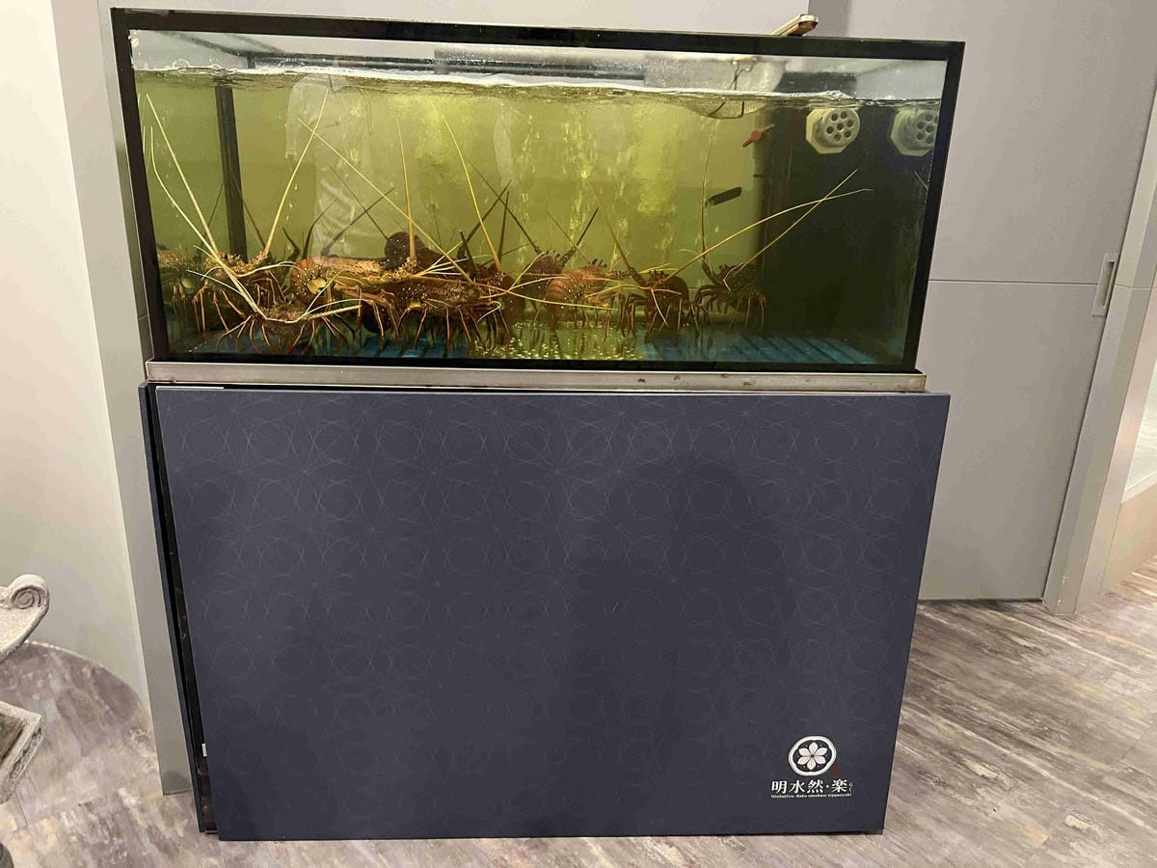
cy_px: 434
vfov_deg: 53.1
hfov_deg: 67.3
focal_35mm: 26
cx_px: 578
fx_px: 869
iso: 640
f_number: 1.5
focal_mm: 5.7
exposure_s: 1/30
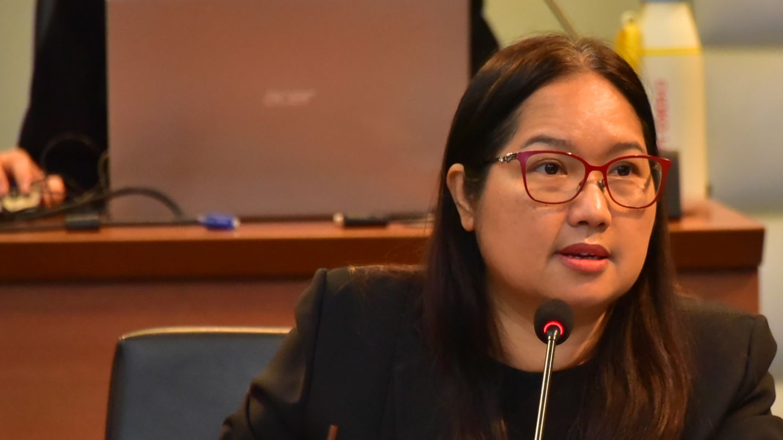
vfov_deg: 2.2
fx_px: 11397
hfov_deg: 3.9
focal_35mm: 549
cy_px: 322
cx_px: 571
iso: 8000
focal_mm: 300
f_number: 6.3
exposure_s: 1/160
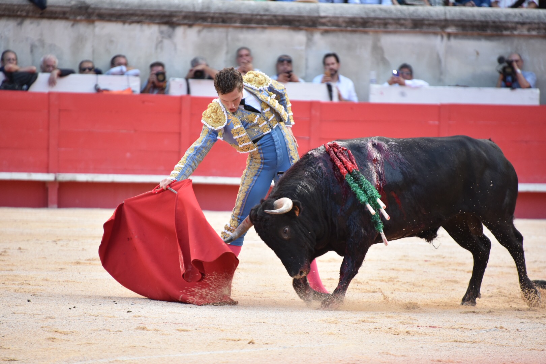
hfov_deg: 6.9
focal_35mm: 300
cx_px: 273
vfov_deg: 4.6
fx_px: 4550
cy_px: 182
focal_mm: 300
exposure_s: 1/640
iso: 2000
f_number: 5.6
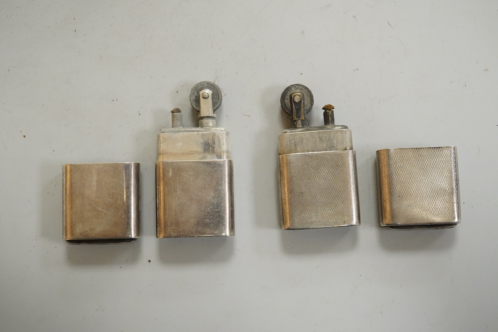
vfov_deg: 29.9
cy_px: 166
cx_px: 249
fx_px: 622
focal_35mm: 45
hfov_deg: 43.6
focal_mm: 30
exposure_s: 1/200
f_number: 7.1
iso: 2500
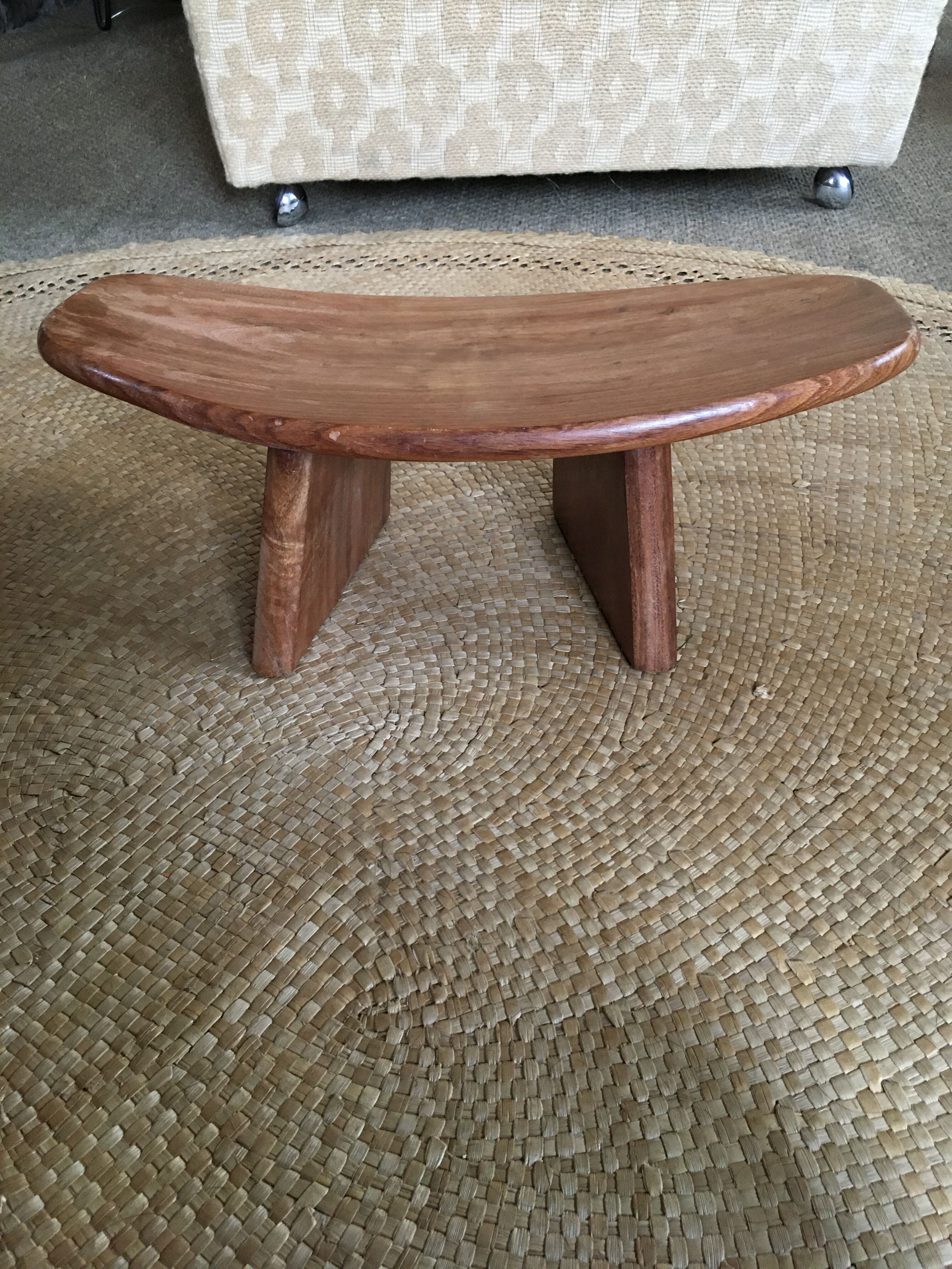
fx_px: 1063
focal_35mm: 29
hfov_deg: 48.2
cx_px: 476
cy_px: 634
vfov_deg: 61.7
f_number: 2.2
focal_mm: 4.15
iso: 125
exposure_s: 1/30
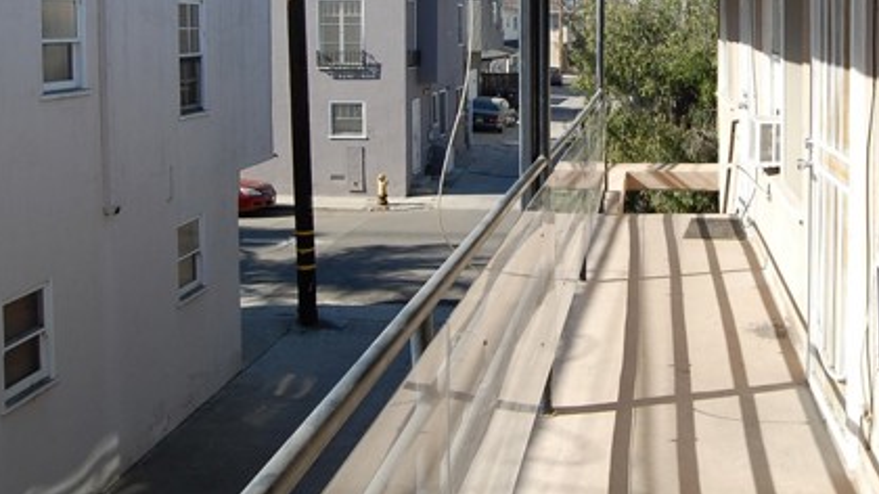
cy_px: 71
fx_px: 1002
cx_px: 588
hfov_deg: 46.6
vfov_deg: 26.9
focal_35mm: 43
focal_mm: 18
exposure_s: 1/320
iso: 200
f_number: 9
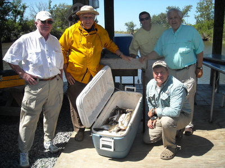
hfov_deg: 52.6
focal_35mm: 35
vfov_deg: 40.7
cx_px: 112
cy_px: 84
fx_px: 227
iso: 64
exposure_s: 1/192
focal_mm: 5.7
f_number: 5.6
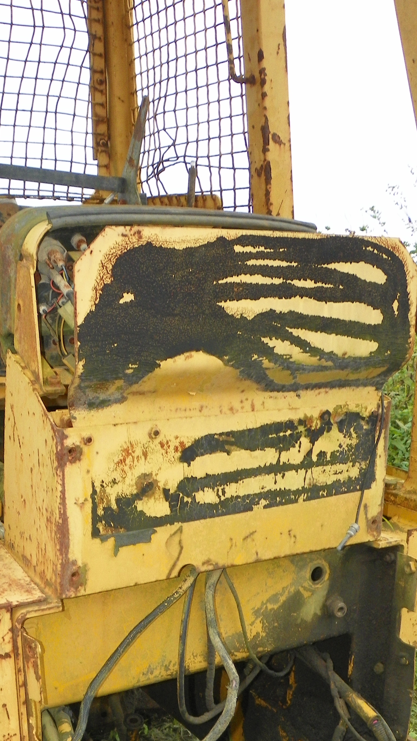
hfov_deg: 26.9
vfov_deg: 45.0
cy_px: 545
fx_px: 865
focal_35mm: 44
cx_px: 136
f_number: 3.5
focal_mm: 4.6
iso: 64
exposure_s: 1/200
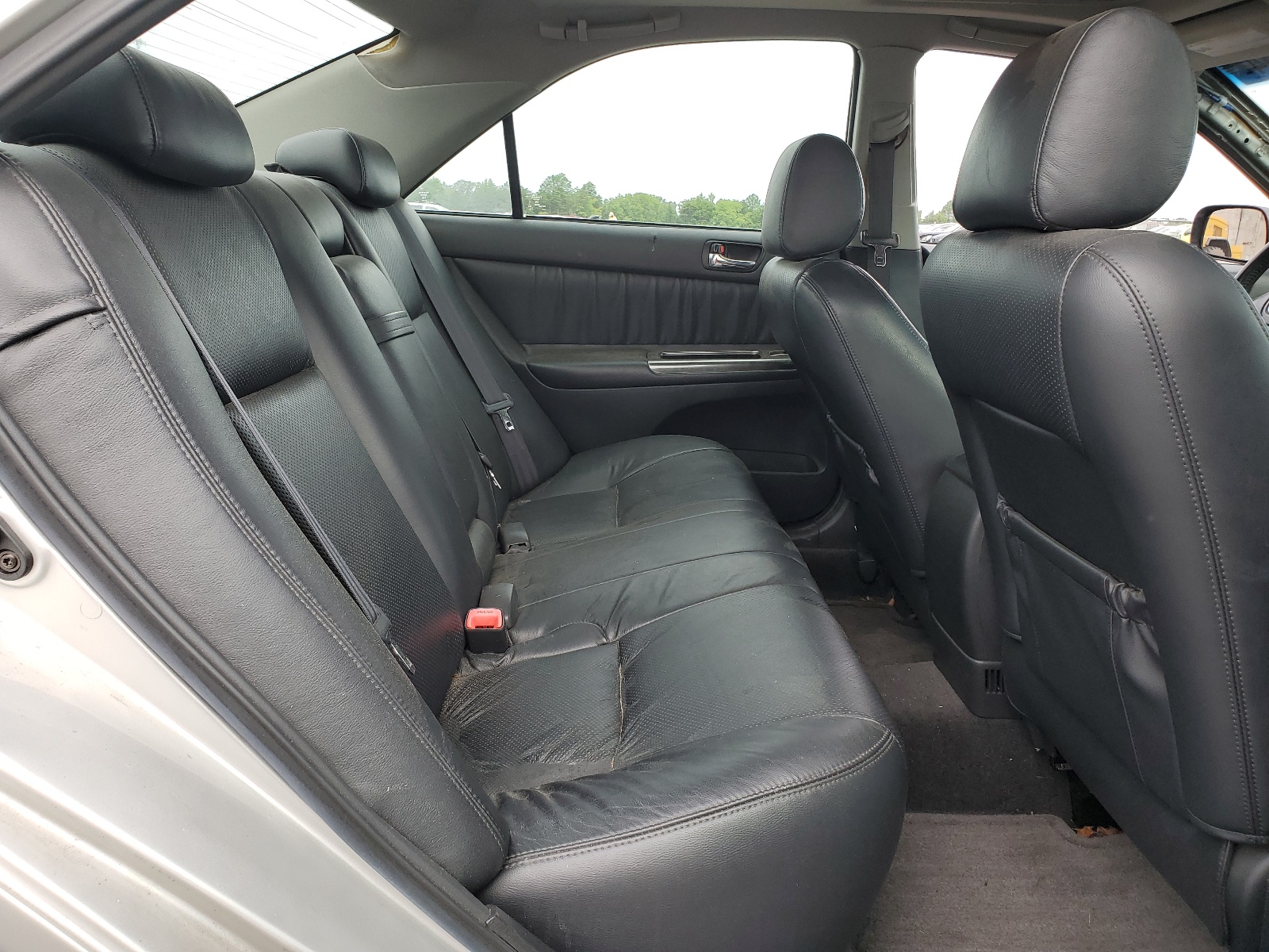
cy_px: 476
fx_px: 953
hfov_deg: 67.3
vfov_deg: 53.1
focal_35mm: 26
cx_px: 634
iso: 50
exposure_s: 1/294
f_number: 1.5
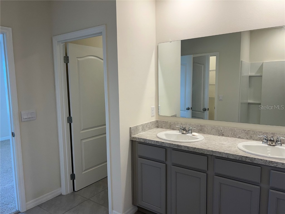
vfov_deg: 53.1
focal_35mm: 26
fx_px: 214
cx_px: 142
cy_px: 107
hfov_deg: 67.3
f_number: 1.5
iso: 80
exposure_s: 1/120
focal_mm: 5.7
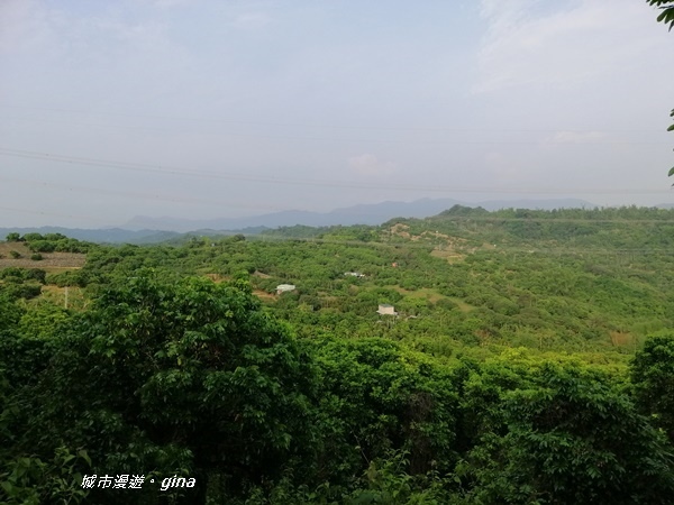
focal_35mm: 26
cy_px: 252
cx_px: 337
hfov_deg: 67.3
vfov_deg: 53.1
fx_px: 506
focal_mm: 3.81
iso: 50
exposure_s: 1/711
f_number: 2.2
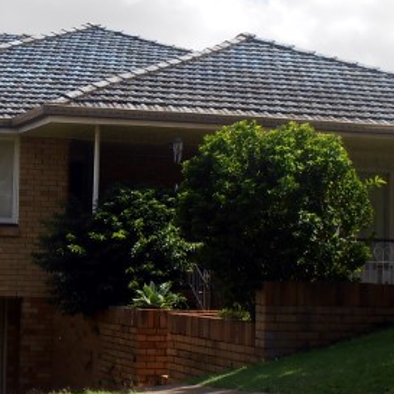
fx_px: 1468
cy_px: 160
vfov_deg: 15.3
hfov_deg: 15.2
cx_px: 76
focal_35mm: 114
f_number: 11
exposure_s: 1/100
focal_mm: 7.87
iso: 80
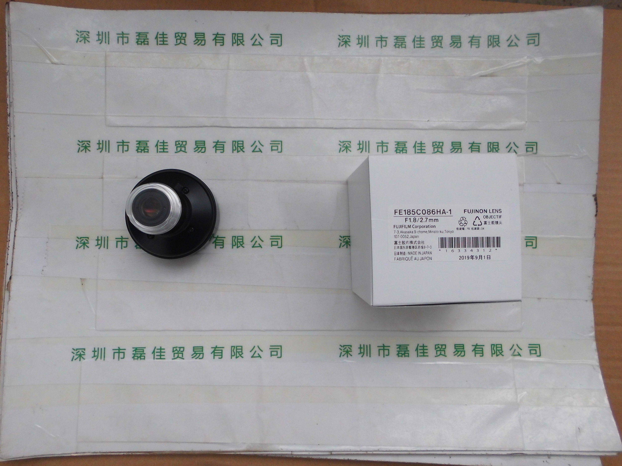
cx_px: 311
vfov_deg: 53.1
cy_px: 233
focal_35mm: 26
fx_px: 467
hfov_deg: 67.3
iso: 100
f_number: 8
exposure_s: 1/663
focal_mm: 4.6
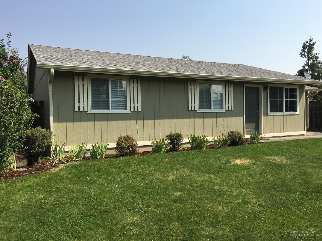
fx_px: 270
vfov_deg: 48.2
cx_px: 161
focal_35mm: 29
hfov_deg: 61.7
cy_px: 120
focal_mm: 4.15
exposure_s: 1/1709
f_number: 2.2
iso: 25
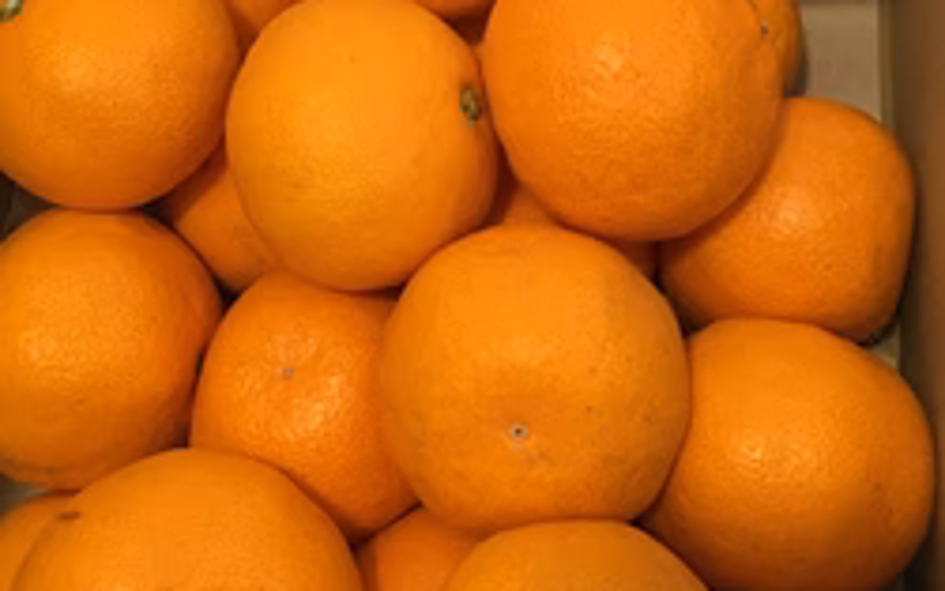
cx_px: 467
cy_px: 60
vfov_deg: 25.5
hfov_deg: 41.0
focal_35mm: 49
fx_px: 1262
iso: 160
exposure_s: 1/33
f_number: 2.2
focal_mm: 4.15
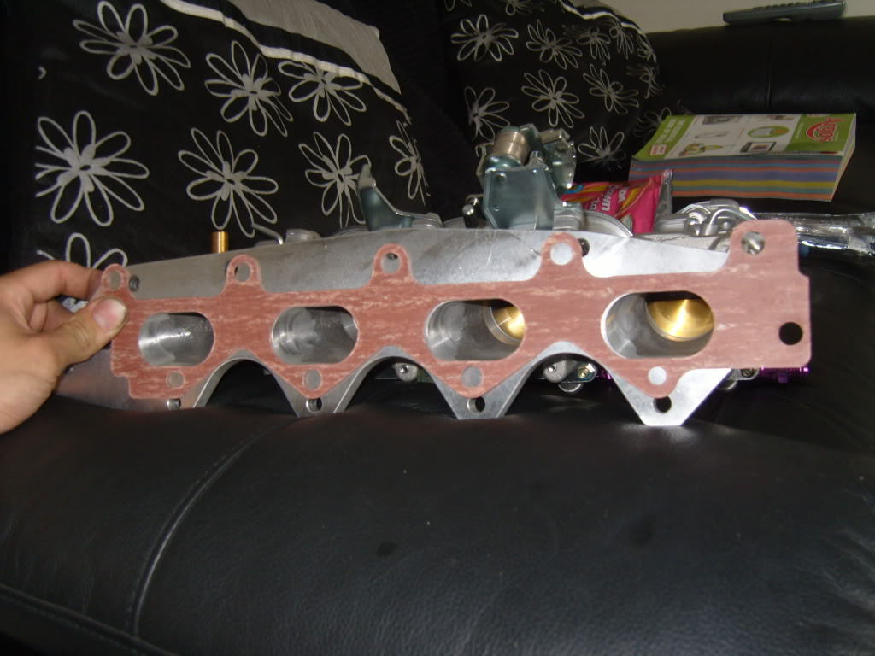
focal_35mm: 35
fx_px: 885
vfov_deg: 40.7
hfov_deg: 52.6
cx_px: 438
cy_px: 328
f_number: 2.8
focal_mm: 7.4
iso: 100
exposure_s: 1/30
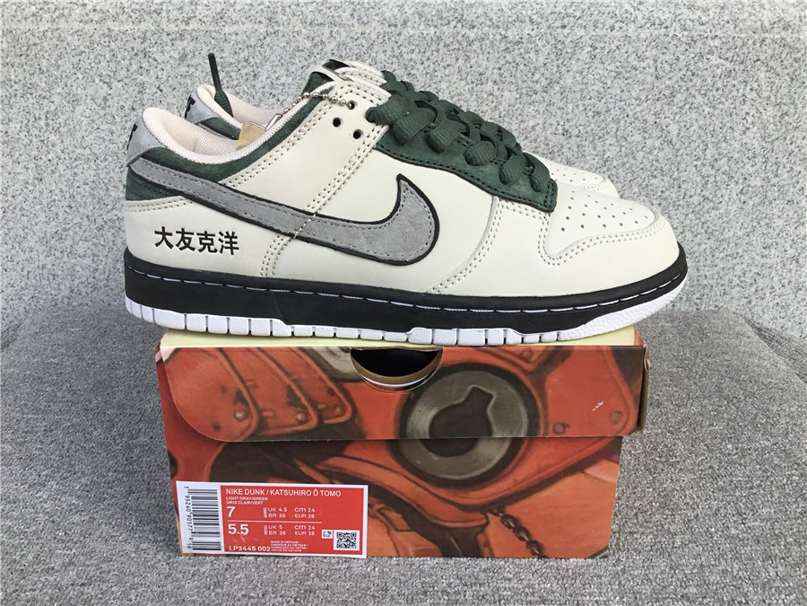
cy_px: 303
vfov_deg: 45.4
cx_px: 404
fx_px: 723
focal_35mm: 31
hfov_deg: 58.4
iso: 25
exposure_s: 1/369
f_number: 2.4
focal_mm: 3.3
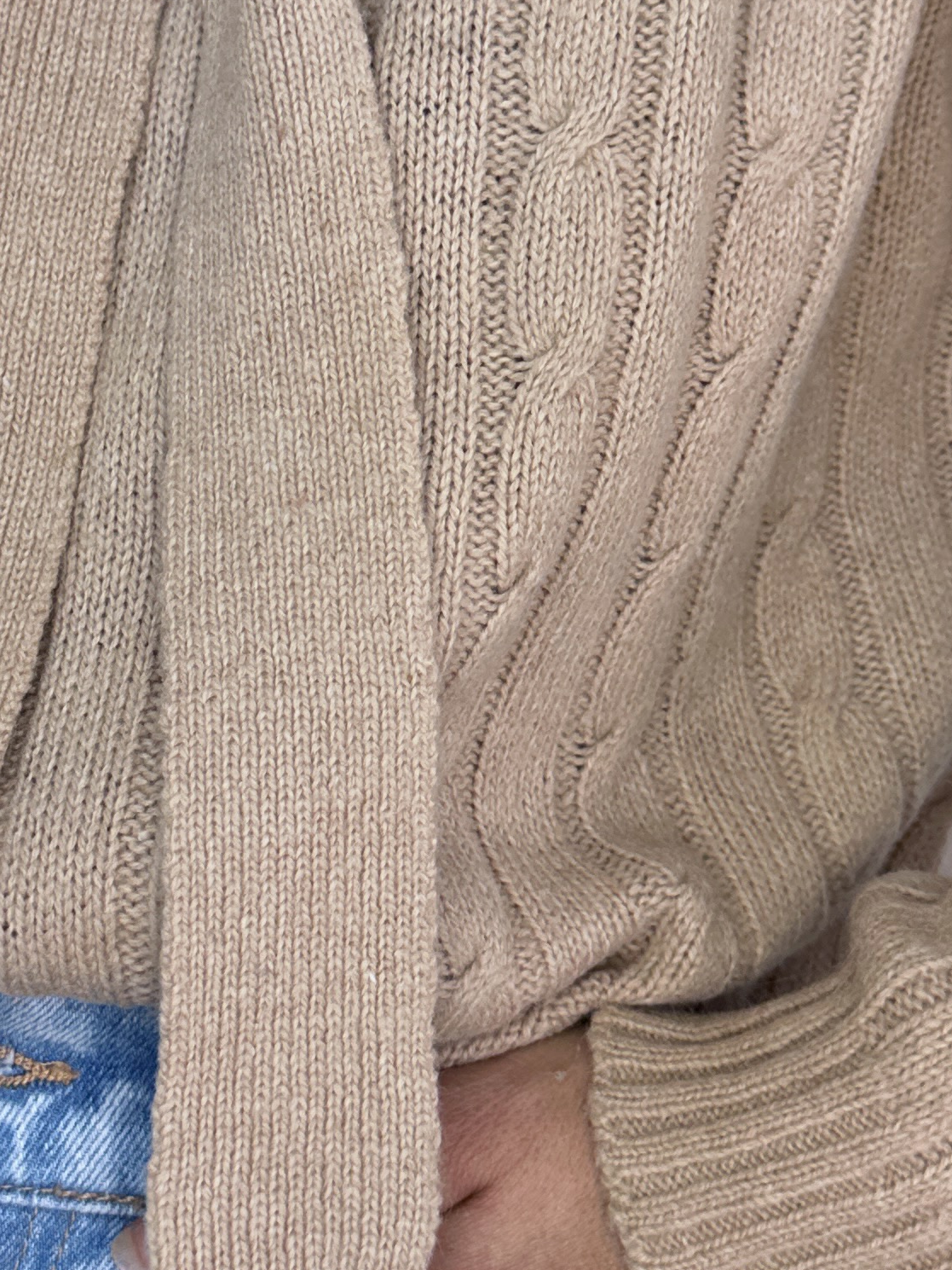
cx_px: 303
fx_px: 2383
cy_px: 389
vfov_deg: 29.5
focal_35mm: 65
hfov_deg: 22.5
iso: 64
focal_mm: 6.86
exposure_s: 1/221
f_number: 1.78
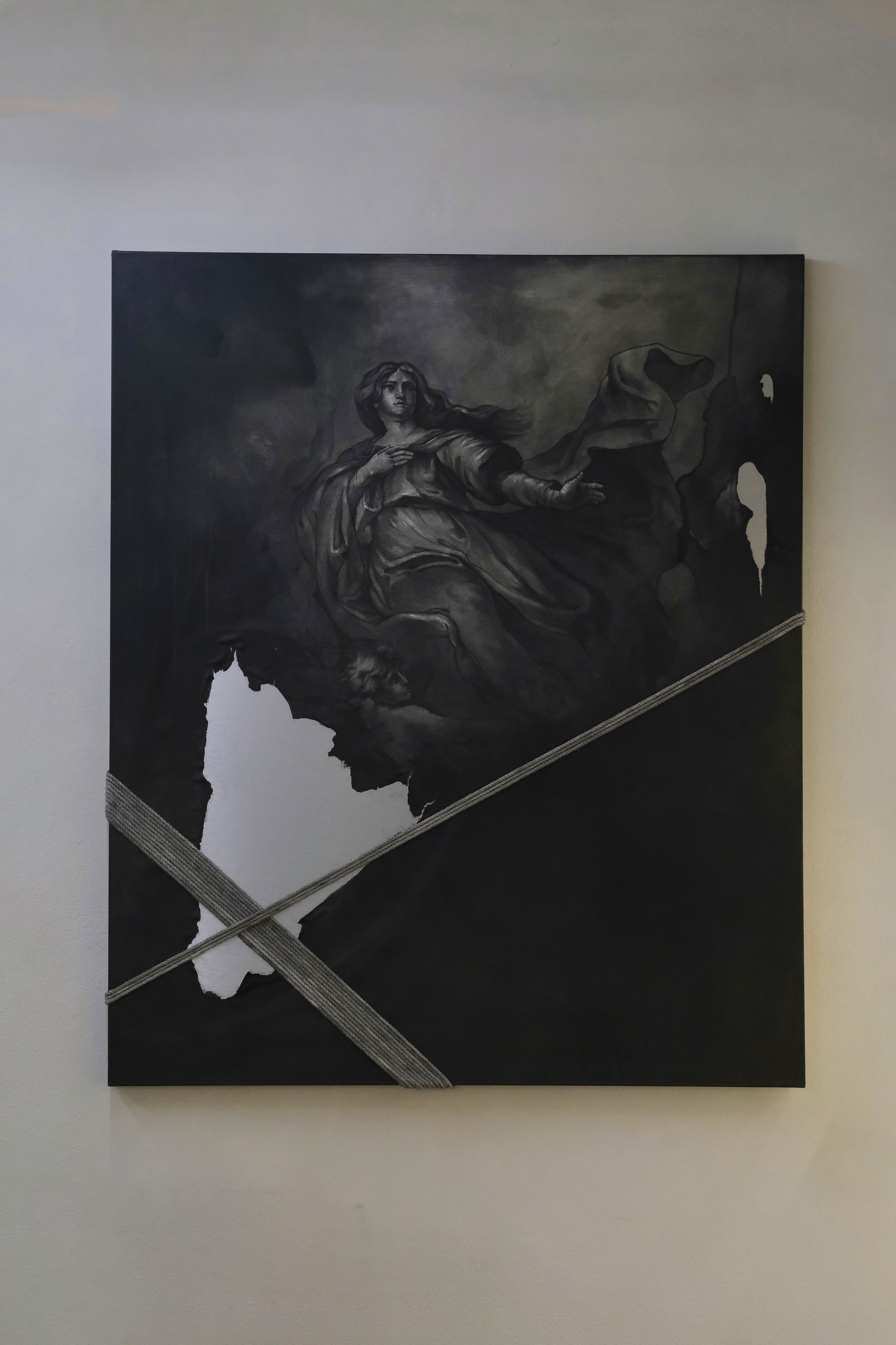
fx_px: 3136
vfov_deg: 24.2
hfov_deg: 16.3
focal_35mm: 84
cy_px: 672
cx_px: 448
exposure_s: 1/200
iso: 4000
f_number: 3.2
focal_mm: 56
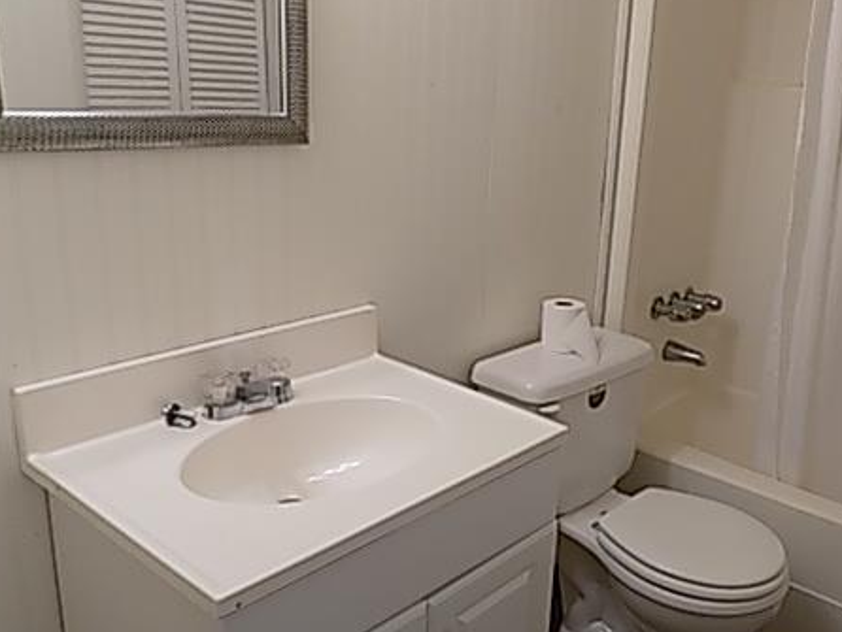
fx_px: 803
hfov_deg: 54.4
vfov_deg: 43.0
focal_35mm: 33
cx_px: 551
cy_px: 319
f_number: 3.1
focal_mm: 4
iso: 200
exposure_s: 1/30
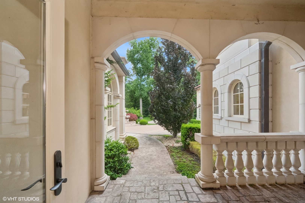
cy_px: 102
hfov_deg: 100.4
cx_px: 152
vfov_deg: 77.2
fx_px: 127
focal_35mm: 15
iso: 200
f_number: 8
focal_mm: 15
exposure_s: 1/125
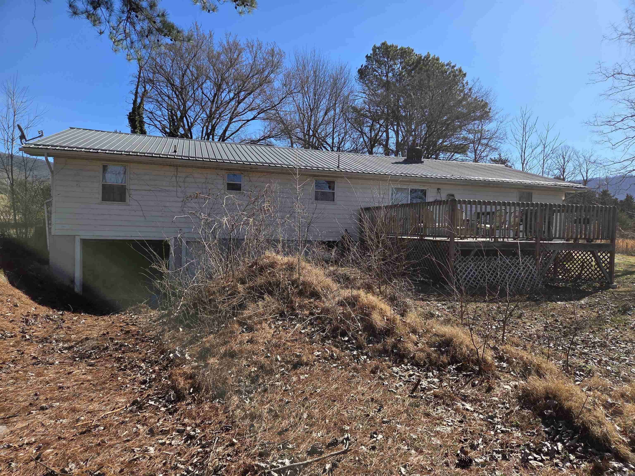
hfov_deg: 73.9
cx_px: 318
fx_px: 422
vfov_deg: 58.9
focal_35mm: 23
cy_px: 238
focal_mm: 5.4
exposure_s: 1/4021
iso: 80
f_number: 1.8
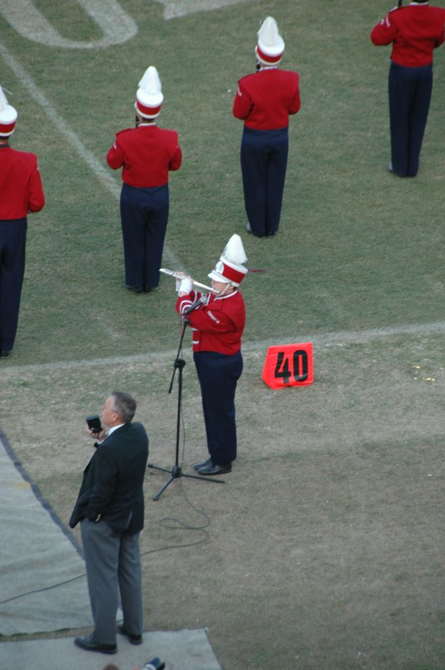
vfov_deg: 6.9
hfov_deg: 4.6
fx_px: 5577
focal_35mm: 300
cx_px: 222
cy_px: 335
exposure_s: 1/100
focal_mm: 200
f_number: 5.6
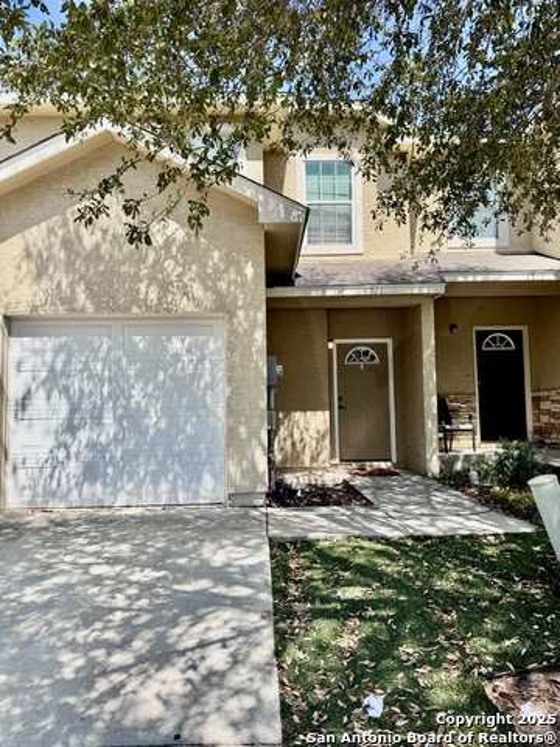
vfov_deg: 71.6
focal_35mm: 24
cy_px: 374
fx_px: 518
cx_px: 280
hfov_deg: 56.8
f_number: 1.78
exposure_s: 1/2105
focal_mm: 6.76
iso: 80
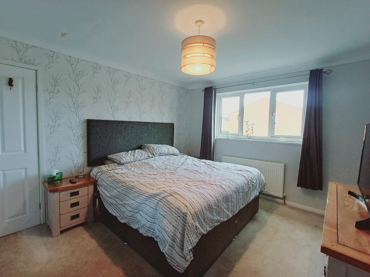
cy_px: 138
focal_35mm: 16
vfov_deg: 78.1
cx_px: 185
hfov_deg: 94.5
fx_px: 171
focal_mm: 1.64
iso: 50
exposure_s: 1/50
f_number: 2.2
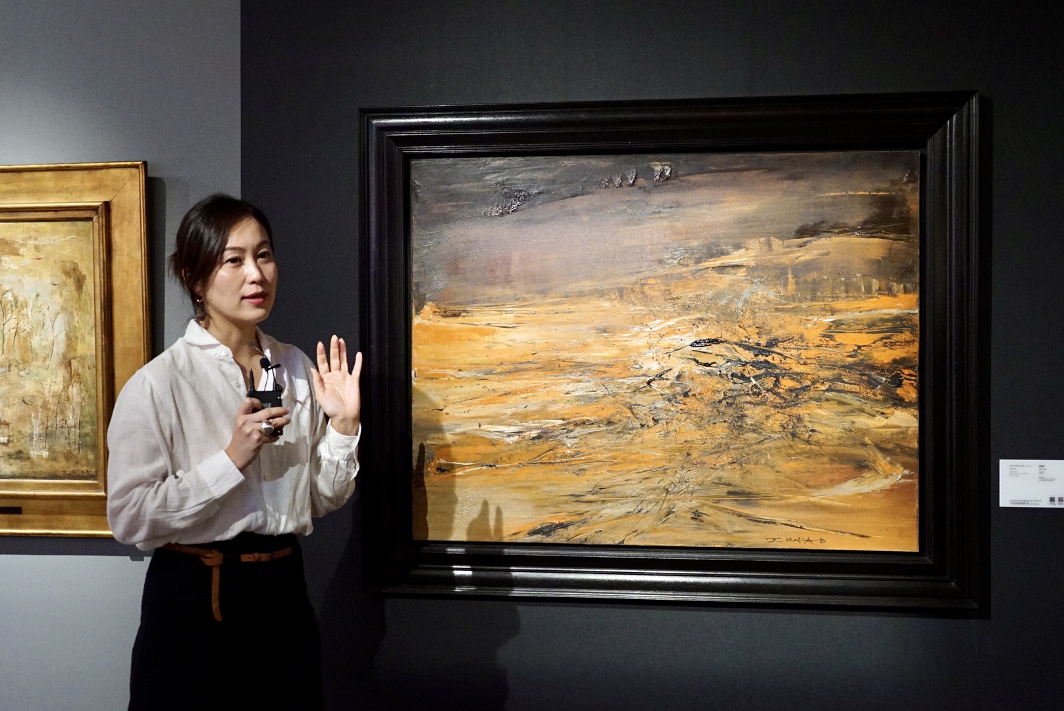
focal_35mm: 52
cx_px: 532
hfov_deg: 38.2
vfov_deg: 26.0
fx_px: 1538
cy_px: 356
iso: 10000
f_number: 4.5
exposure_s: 1/160
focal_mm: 52
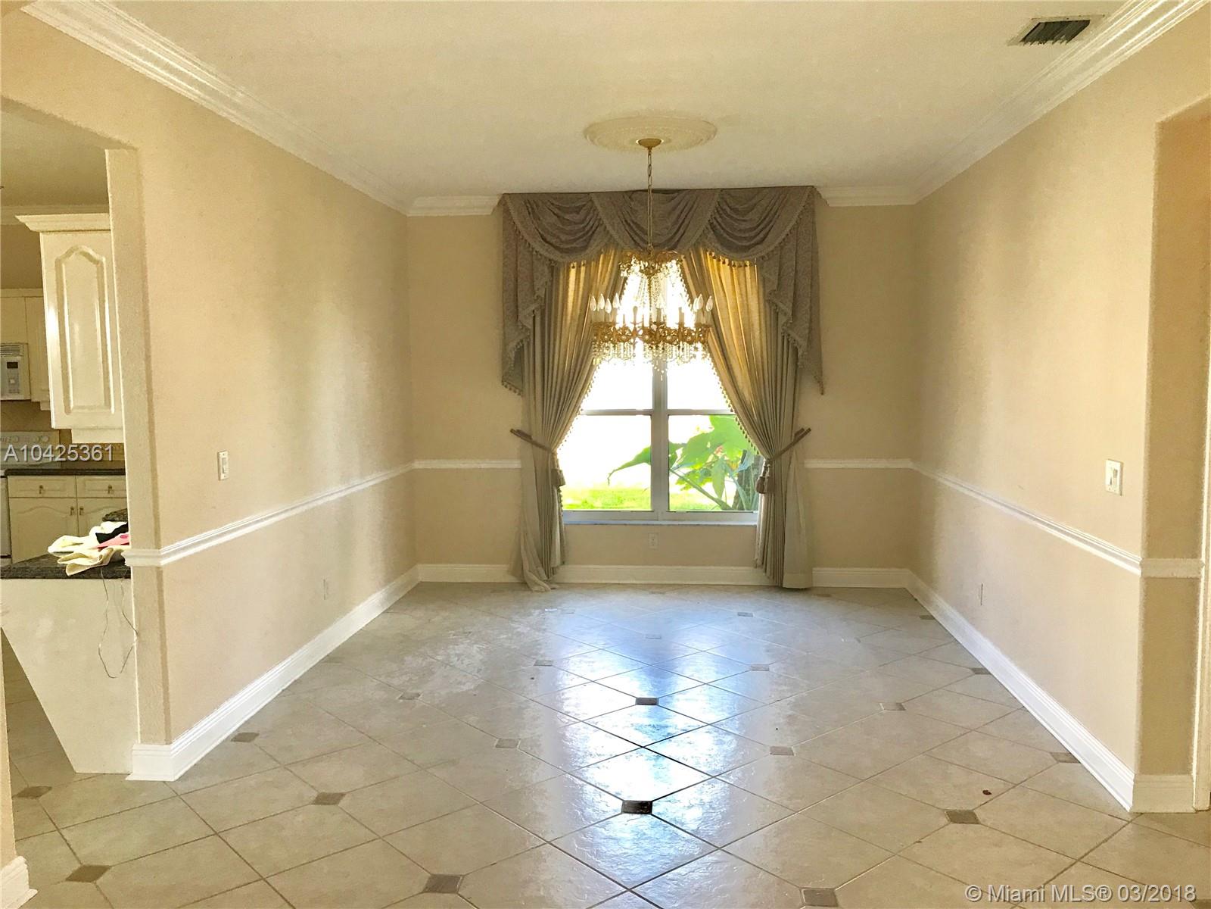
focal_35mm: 28
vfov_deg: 49.7
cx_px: 606
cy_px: 454
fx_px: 980
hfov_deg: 63.4
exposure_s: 1/30
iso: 32
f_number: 1.8
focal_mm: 3.99
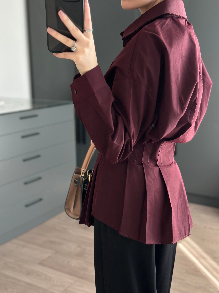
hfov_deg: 30.3
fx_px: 405
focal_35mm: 48
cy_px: 146
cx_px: 110
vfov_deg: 39.7
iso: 80
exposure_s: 1/121
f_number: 1.78
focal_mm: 6.86
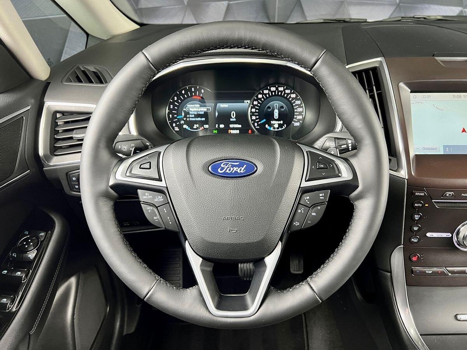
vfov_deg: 53.1
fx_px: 351
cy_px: 175
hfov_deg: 67.3
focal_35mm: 26
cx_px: 234
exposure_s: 1/53
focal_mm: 5.7
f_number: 1.5
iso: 250
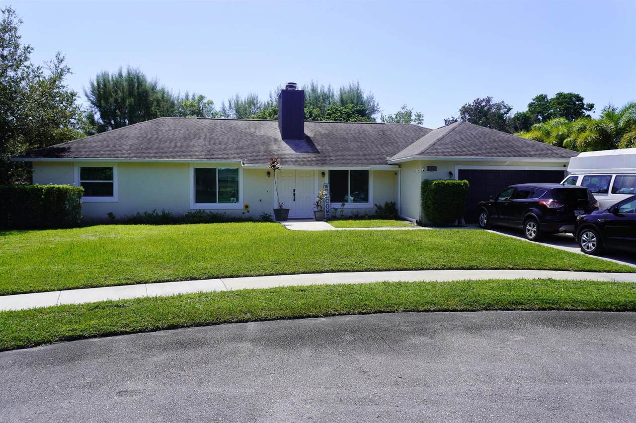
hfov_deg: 73.8
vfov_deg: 53.1
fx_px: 424
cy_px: 212
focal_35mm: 24
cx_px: 318
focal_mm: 16
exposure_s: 1/500
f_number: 5
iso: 100
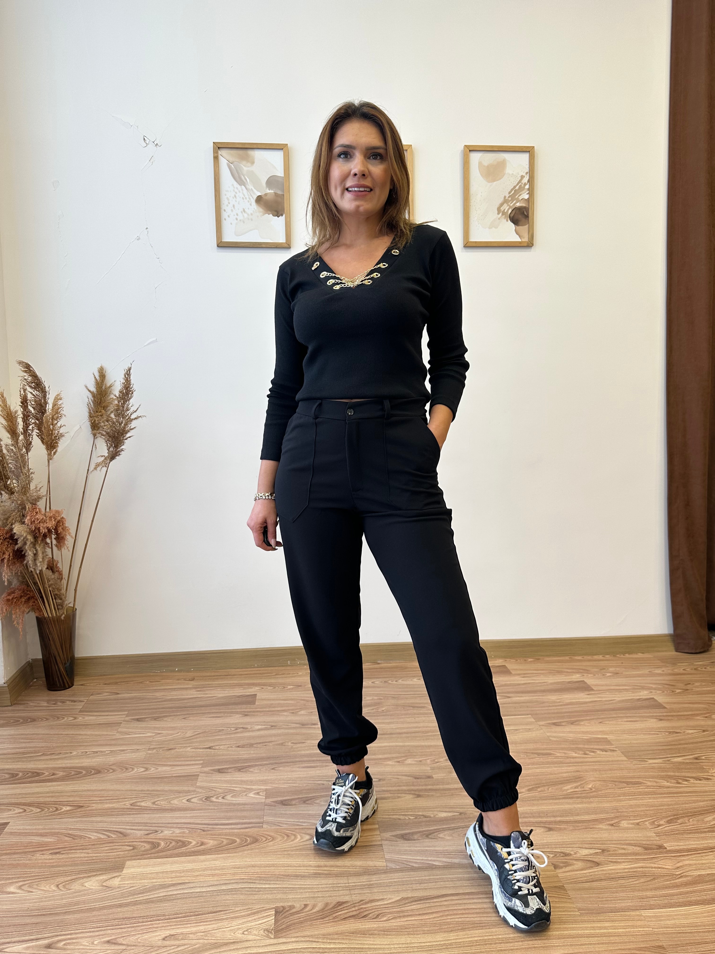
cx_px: 358
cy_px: 477
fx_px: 661
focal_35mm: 24
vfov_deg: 71.6
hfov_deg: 56.8
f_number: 1.78
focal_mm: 6.86
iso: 64
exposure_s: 1/161
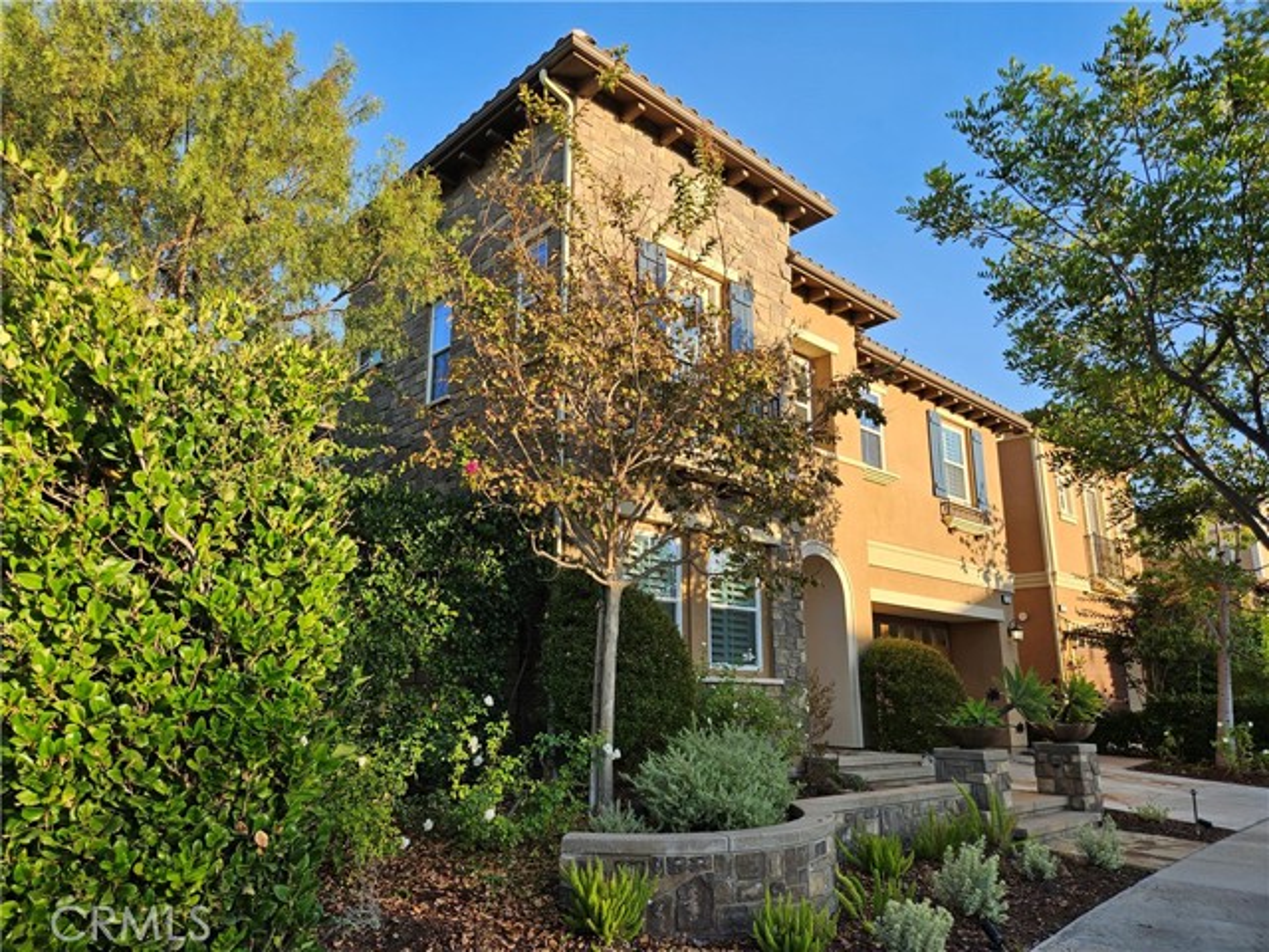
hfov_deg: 73.9
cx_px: 634
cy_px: 476
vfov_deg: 58.9
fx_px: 843
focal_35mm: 23
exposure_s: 1/512
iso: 25
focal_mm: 5.4
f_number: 1.8
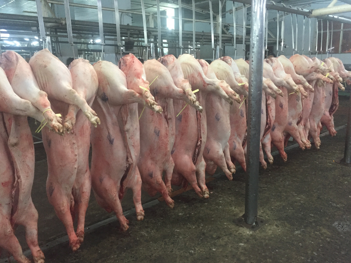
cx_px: 176
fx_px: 294
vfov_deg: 48.2
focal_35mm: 29
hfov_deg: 61.7
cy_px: 132
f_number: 2.2
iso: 250
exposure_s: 1/33
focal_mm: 4.15
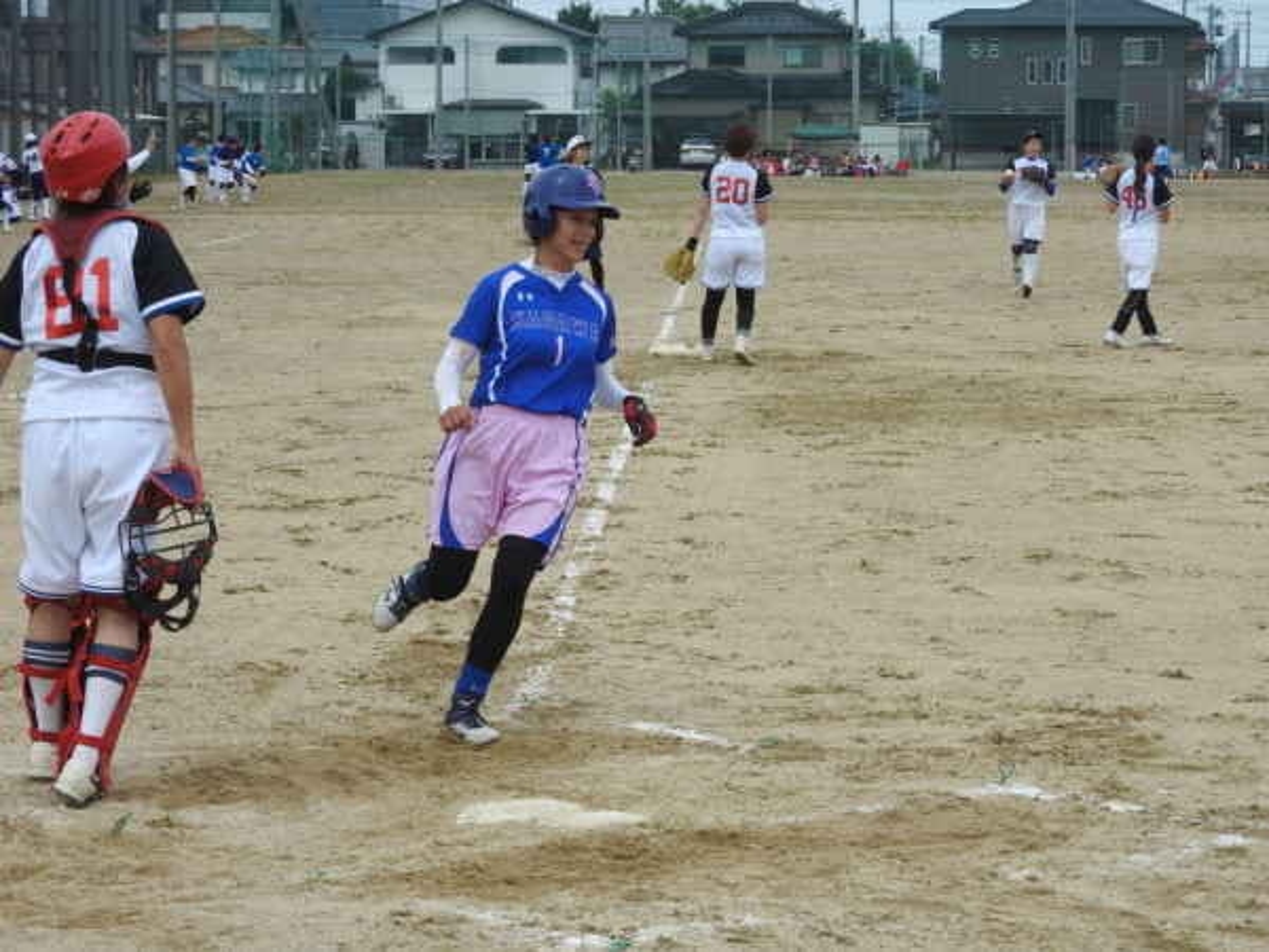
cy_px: 476
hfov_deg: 18.7
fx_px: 3849
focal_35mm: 105
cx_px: 634
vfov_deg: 14.1
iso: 100
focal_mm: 18.8
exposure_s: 1/500
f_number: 4.8
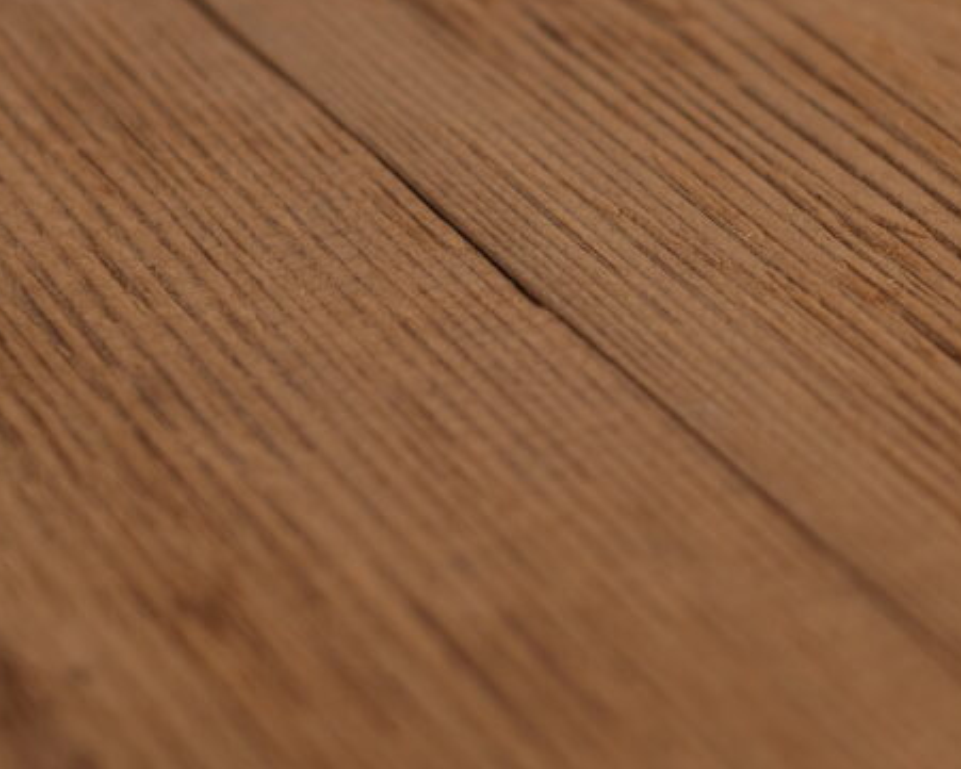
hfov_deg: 16.9
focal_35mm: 113
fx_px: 3215
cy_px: 169
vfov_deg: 13.6
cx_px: 682
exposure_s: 1/300
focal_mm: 35
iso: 200
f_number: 2.5
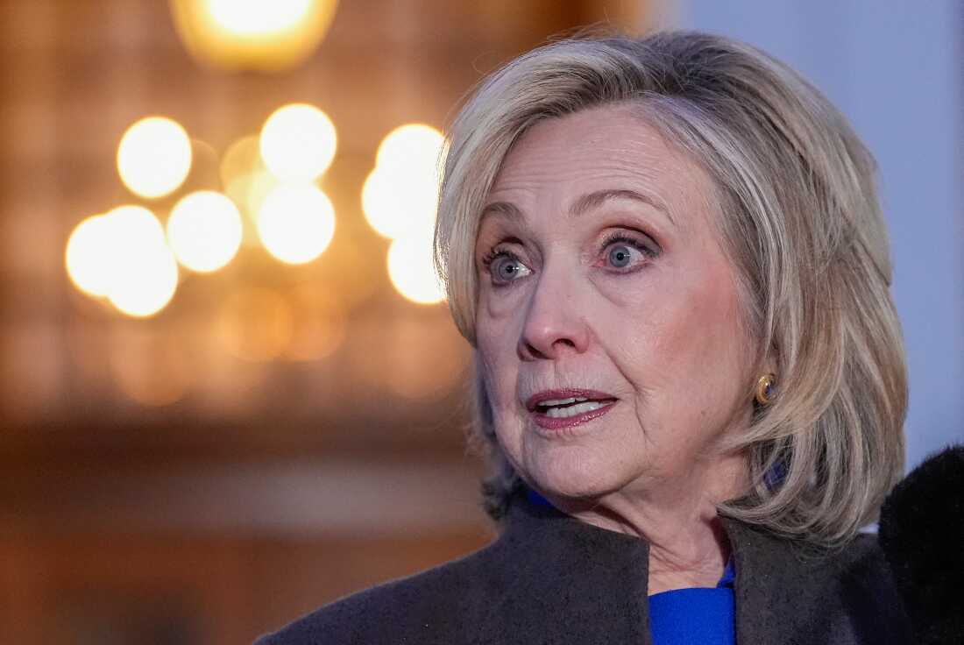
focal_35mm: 198
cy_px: 322
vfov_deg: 7.0
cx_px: 482
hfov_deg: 10.4
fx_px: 5308
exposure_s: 1/640
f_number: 2.8
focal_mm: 132
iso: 5000
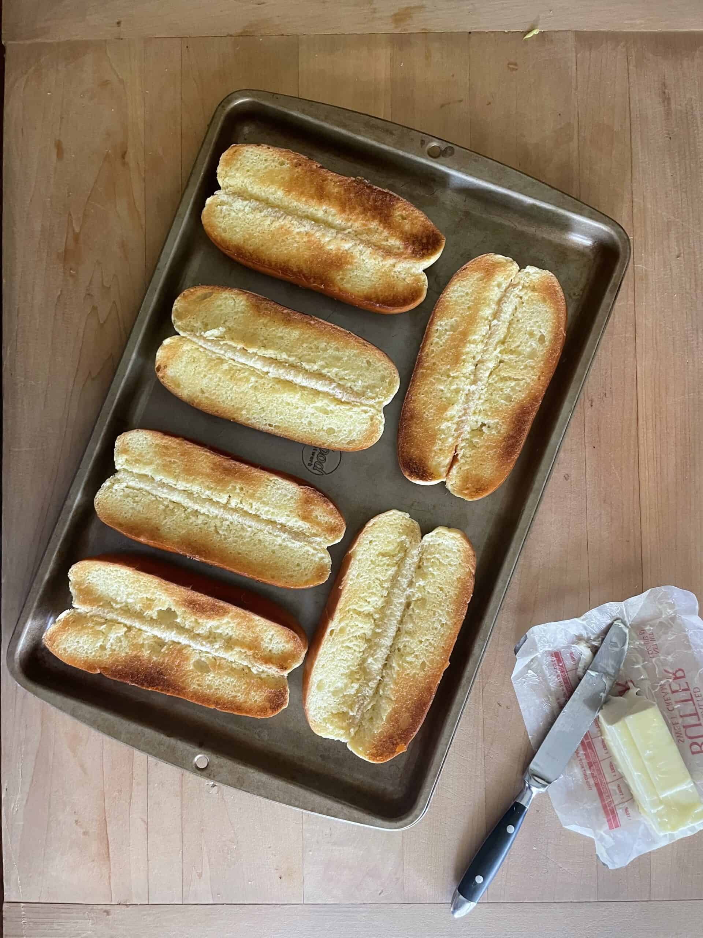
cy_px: 469
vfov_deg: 67.3
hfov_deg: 53.1
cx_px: 352
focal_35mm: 26
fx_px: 704
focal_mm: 4.2
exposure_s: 1/60
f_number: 1.6
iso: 250
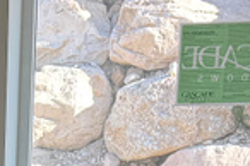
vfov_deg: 7.0
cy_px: 508
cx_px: -190
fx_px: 1214
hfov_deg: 11.0
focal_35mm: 175
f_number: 1.78
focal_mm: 6.76
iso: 64
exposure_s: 1/168
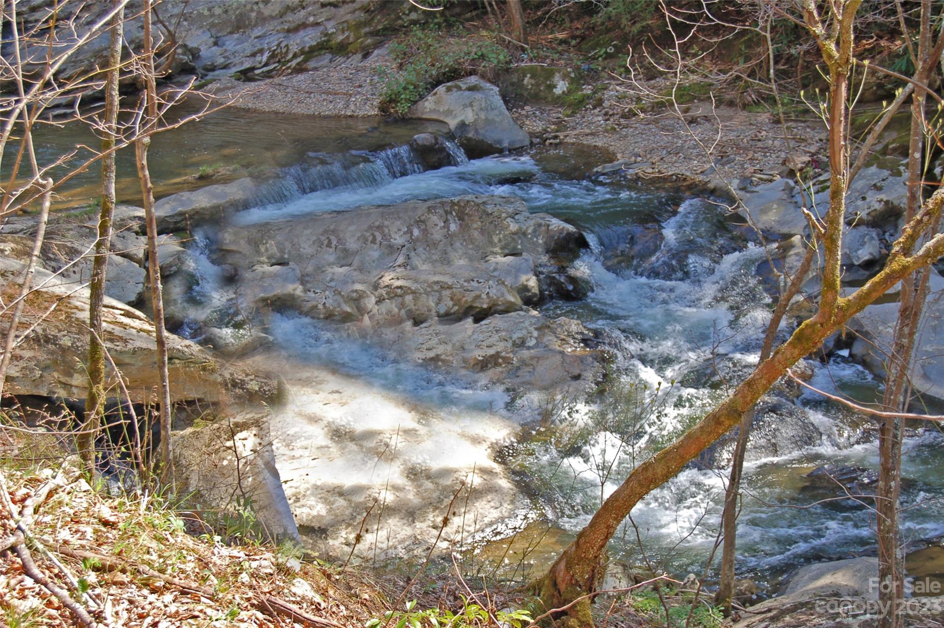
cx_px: 472
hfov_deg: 29.9
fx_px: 1768
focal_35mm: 68
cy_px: 314
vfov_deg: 20.1
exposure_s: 1/160
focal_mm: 45
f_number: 6.3
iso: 200
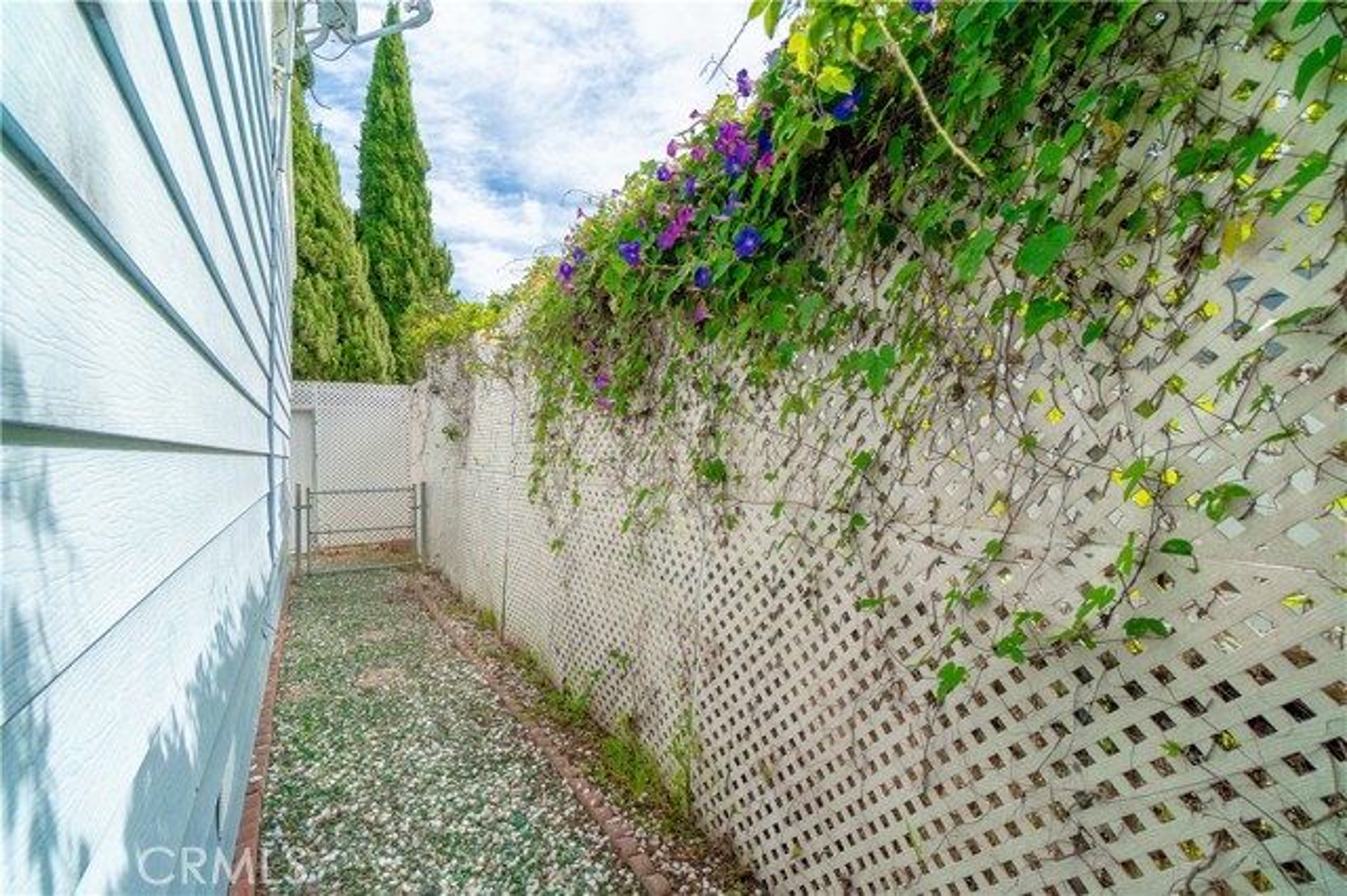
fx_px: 561
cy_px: 448
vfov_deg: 77.3
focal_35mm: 15
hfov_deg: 100.4
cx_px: 674
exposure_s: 1/160
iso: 100
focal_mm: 10
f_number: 7.1
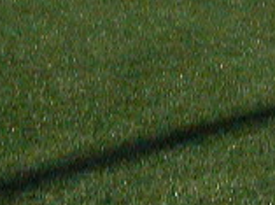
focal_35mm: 229
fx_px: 1815
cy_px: -86
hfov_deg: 8.6
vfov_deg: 6.4
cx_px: 51
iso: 400
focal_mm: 8.9
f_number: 8
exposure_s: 1/1961
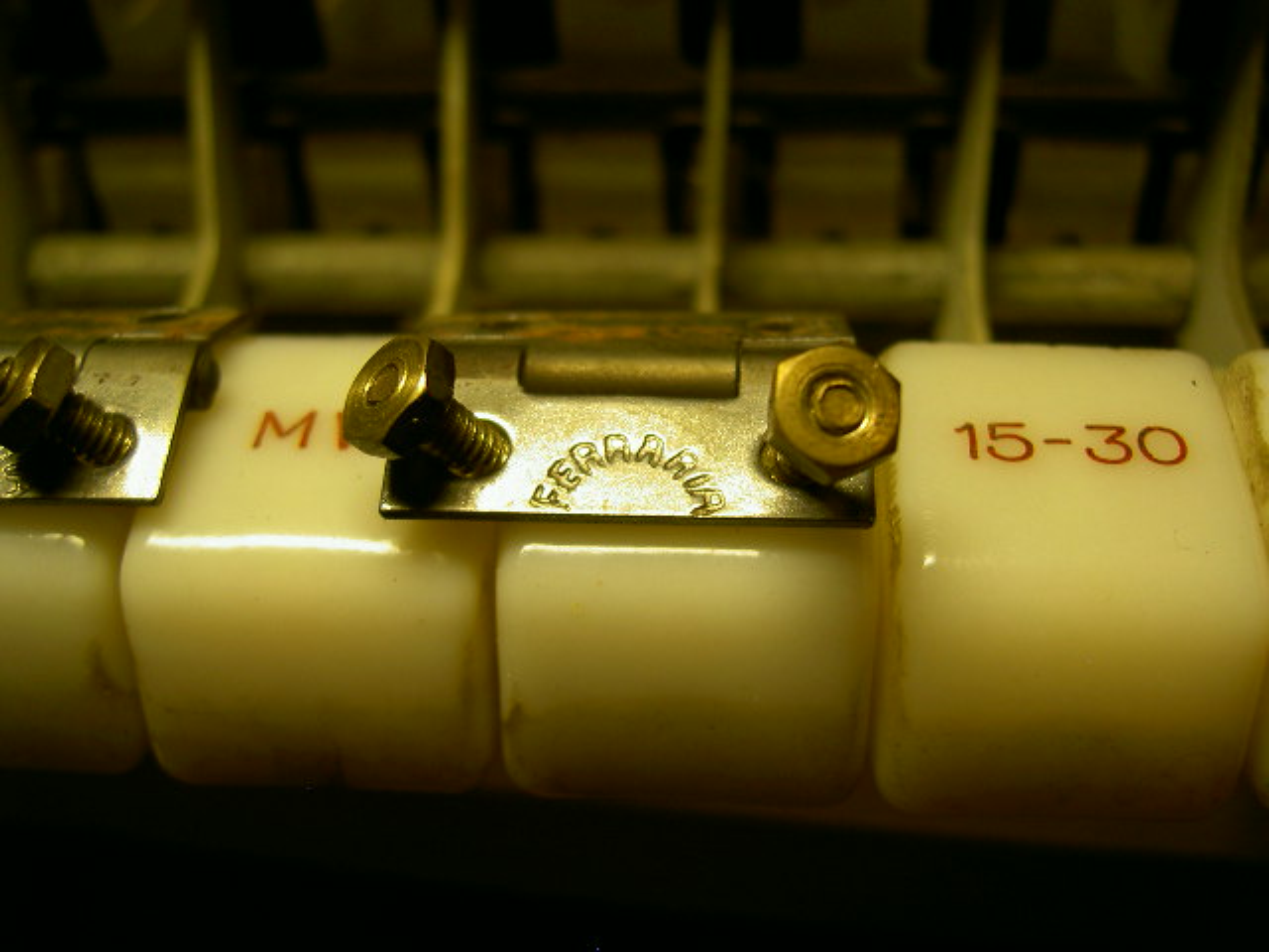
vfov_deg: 36.8
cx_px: 634
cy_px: 476
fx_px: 1430
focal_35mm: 39
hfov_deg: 47.9
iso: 100
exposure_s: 1/110
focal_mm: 8
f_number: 2.8
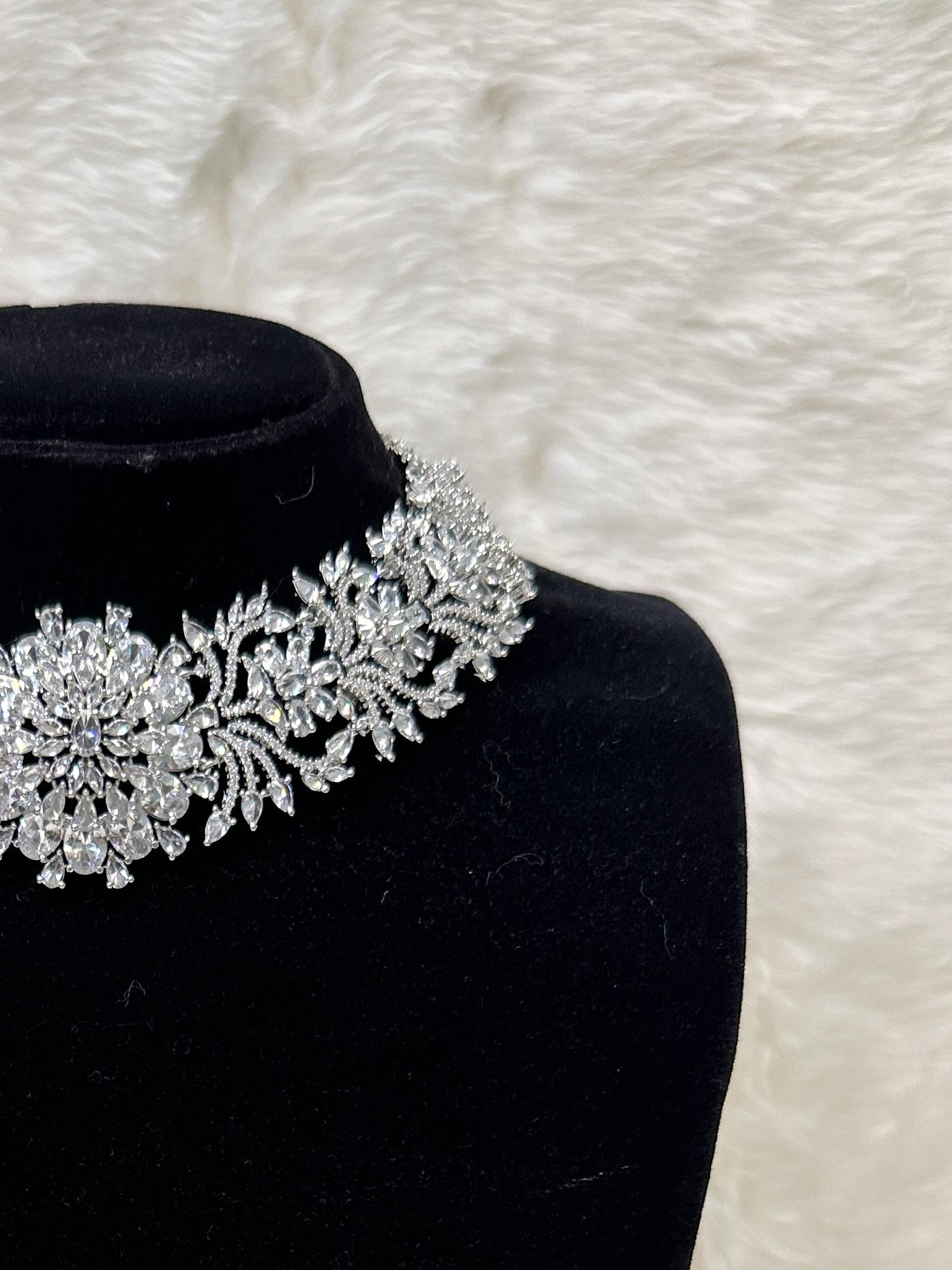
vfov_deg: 33.4
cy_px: 1295
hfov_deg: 27.0
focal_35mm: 52
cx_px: 87
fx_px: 1907
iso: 160
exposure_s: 1/50
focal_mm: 6.86
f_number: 1.78
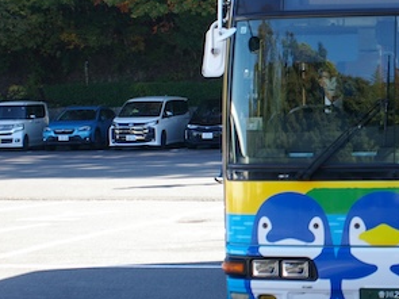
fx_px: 1521
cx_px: 390
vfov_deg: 11.2
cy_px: 141
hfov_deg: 14.7
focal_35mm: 132
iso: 400
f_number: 4.5
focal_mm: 45
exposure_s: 1/350
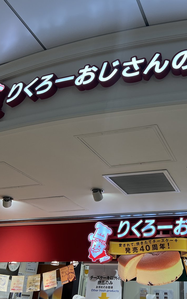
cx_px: 143
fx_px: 302
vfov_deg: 52.7
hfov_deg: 33.6
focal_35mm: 37
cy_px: 149
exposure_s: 1/166
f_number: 1.5
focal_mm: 5.7
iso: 50
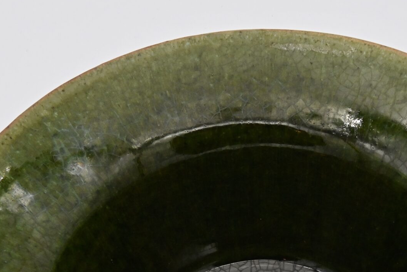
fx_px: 1153
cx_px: 253
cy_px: 301
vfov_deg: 13.2
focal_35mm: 102
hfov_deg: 20.0
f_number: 22
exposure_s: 1/200
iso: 3200
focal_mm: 42
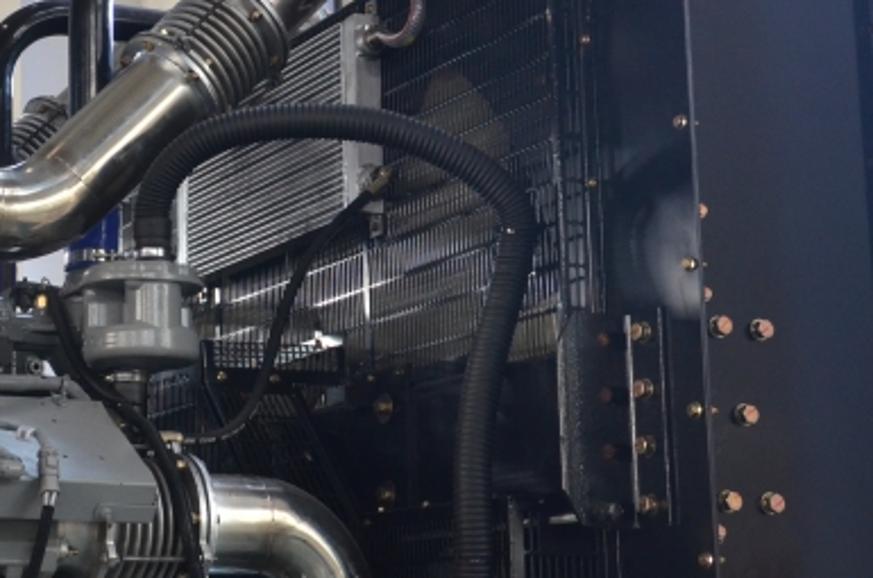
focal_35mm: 81
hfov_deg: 24.3
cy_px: 295
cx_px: 66
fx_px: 1960
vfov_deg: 16.8
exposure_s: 1/60
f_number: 4
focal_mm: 26
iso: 800
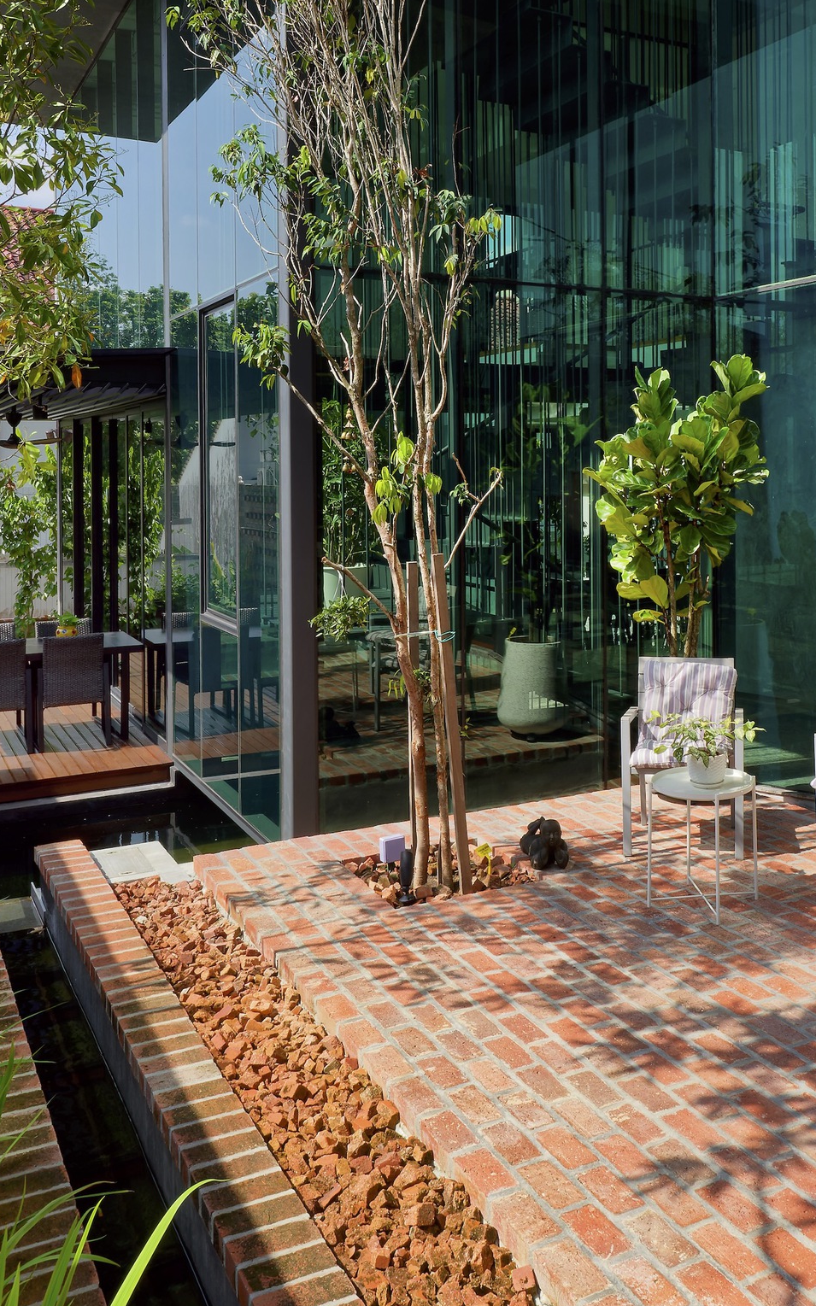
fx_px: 1068
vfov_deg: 57.9
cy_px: 253
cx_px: 610
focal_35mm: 30
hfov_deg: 40.7
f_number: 10
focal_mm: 10
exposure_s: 1/110
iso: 125
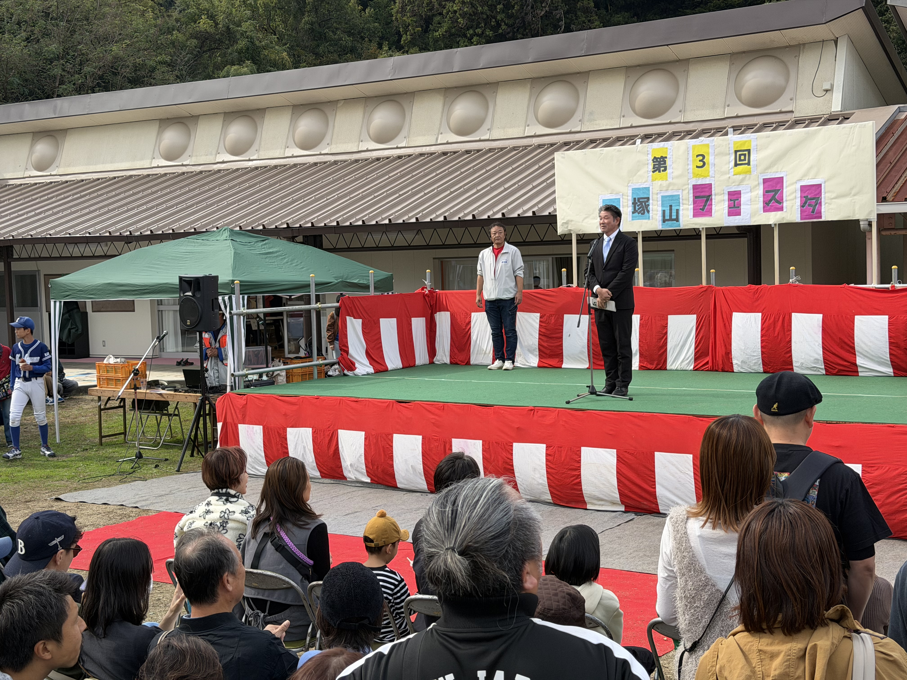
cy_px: 340
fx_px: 1258
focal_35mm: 48
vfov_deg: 30.3
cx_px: 454
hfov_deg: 39.7
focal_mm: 6.76
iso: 64
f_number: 1.78
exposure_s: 1/1838
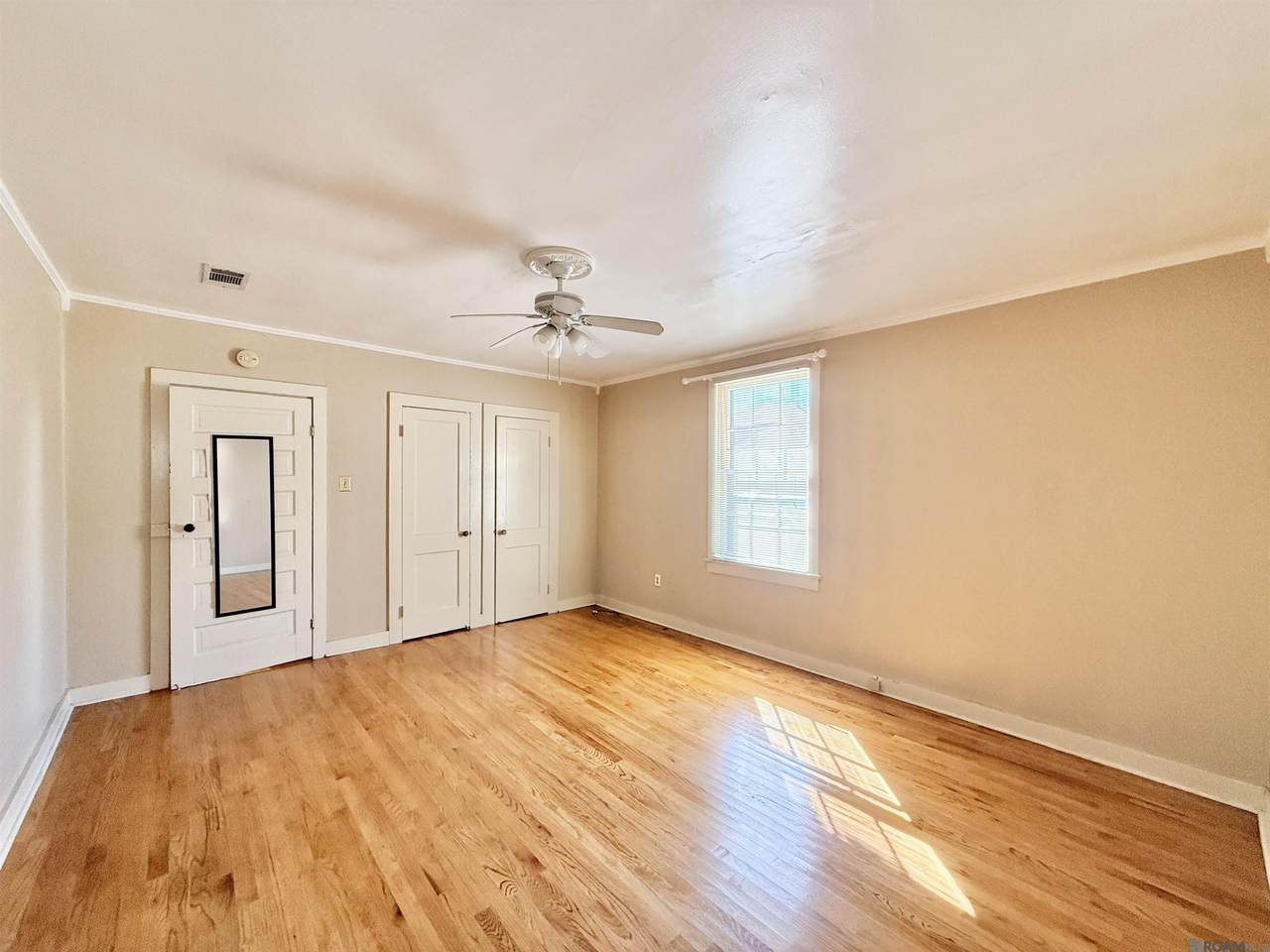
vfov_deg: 85.7
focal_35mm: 14
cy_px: 476
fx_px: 514
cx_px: 635
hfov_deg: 102.1
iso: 200
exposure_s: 1/99
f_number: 2.2
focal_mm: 2.22
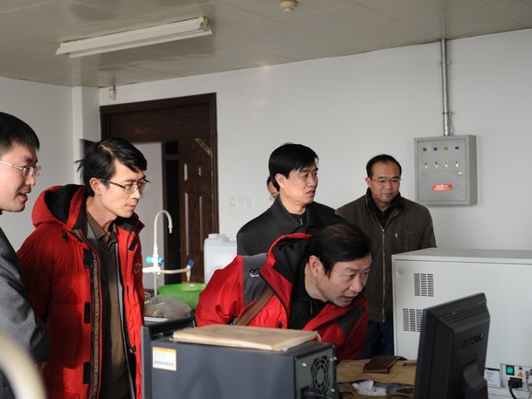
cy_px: 195
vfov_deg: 27.5
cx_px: 211
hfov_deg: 36.0
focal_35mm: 53
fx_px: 815
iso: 200
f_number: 4
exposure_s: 1/60
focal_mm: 42
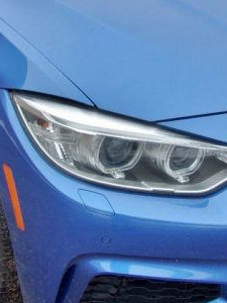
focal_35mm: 72
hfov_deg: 20.4
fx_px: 630
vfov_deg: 26.8
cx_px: 135
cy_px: 91
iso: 80
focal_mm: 4.9
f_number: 3
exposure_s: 1/280
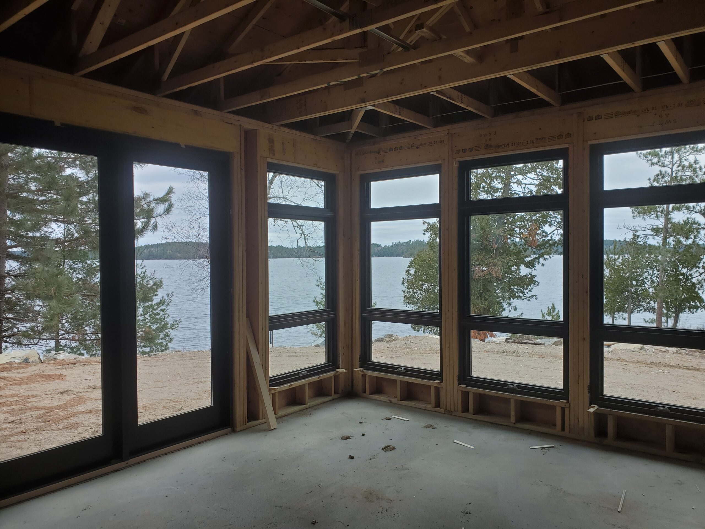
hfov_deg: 67.3
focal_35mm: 26
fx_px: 530
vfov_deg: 53.1
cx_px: 352
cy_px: 264
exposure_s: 1/128
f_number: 2.4
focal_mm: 4.3
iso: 50
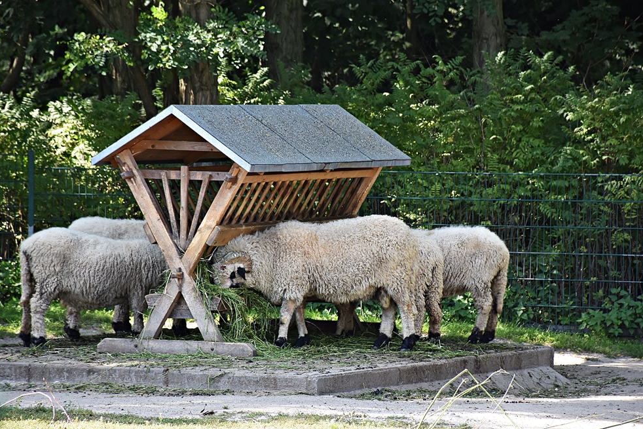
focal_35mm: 219
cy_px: 213
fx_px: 3912
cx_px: 319
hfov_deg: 9.4
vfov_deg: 6.3
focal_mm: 140
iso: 720
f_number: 5.6
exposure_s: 1/250
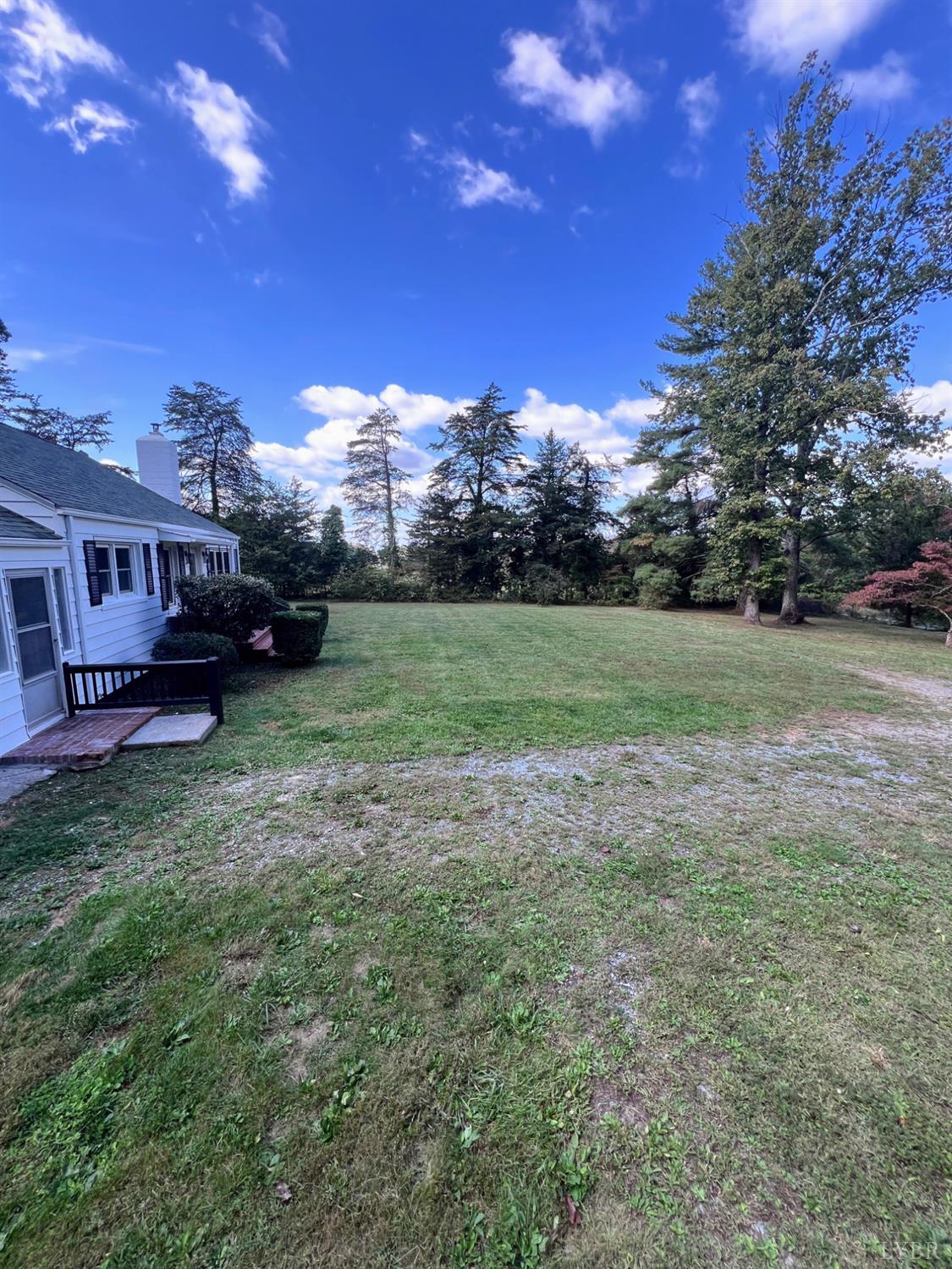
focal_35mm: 13
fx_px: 477
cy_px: 634
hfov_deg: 89.9
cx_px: 476
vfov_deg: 106.2
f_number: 1.8
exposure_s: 1/481
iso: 32
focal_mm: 1.57
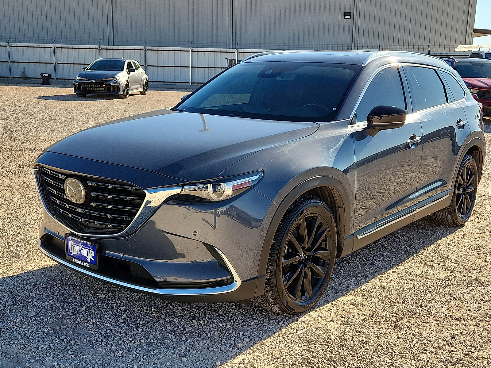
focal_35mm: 23
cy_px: 184
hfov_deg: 73.9
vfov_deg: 58.9
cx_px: 246
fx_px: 326
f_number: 1.8
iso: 50
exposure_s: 1/909
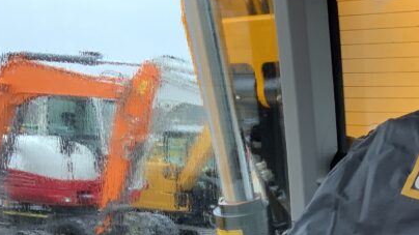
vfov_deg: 13.9
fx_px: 889
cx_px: 336
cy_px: 386
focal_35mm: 80
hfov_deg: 26.0
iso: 80
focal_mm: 3
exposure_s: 1/60
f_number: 1.8
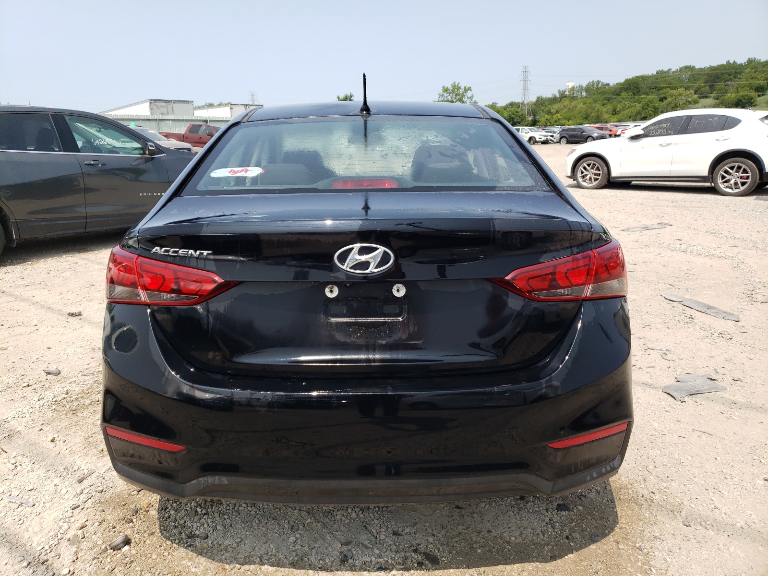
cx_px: 384
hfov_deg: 67.3
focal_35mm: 26
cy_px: 288
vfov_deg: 53.1
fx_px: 577
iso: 50
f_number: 1.5
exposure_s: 1/2500
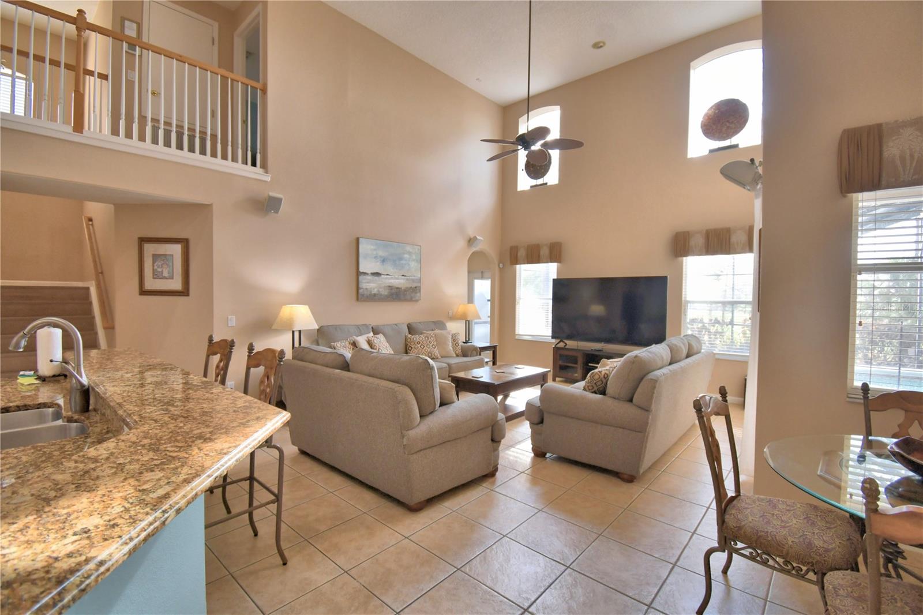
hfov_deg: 100.4
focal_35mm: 15
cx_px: 462
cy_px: 308
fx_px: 384
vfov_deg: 77.3
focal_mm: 10
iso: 400
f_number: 4.5
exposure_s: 1/80
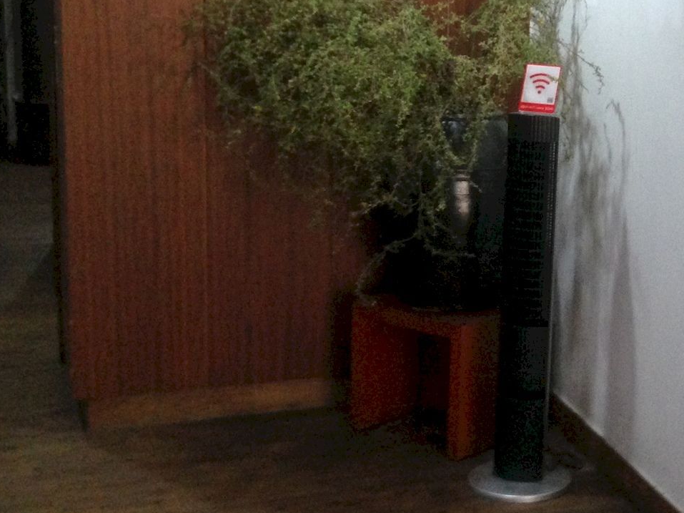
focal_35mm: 69
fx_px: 1363
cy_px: 213
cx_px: 695
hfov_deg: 26.6
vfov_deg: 21.3
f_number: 2.4
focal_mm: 4.12
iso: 250
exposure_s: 1/20
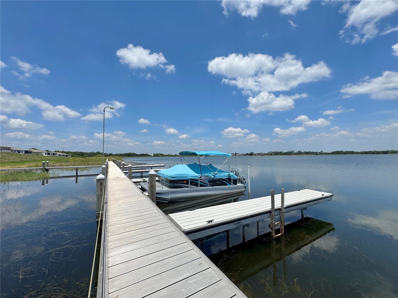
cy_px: 149
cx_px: 199
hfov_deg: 102.1
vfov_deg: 85.7
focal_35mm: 14
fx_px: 161
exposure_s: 1/3717
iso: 40
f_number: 2.2
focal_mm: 2.22
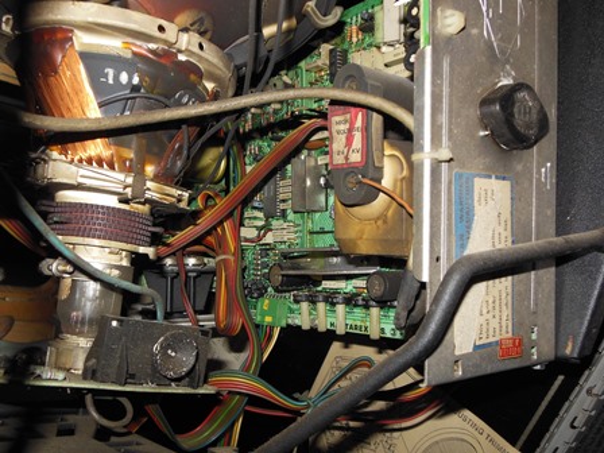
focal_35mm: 29
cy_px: 226
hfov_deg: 61.7
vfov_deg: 48.2
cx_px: 302
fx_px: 506
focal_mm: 5.2
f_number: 6.7
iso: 200
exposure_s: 1/25
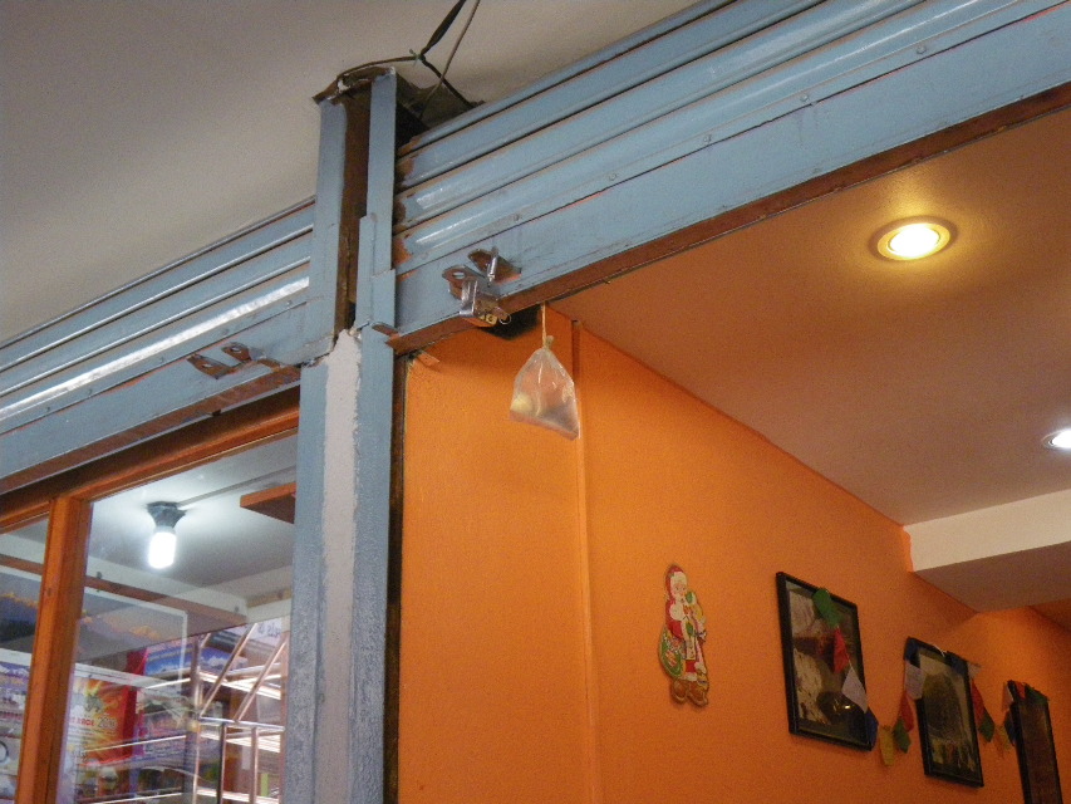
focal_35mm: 42
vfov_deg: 34.4
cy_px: 402
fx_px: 1300
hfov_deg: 44.8
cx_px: 536
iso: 500
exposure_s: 1/60
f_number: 4.2
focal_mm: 7.5
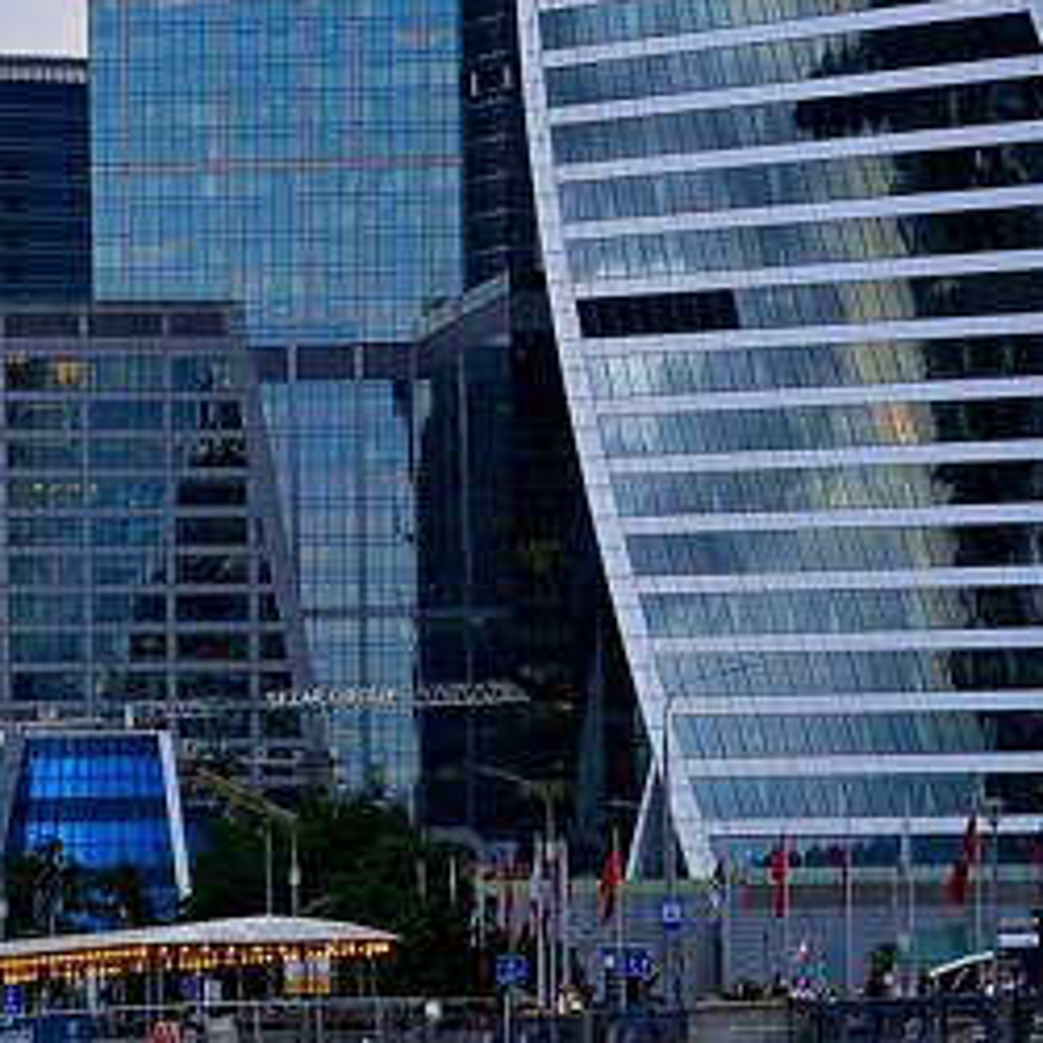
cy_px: 350
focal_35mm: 214
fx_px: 7296
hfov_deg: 8.2
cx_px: 296
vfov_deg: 8.2
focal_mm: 35
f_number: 8
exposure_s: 1/60
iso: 100
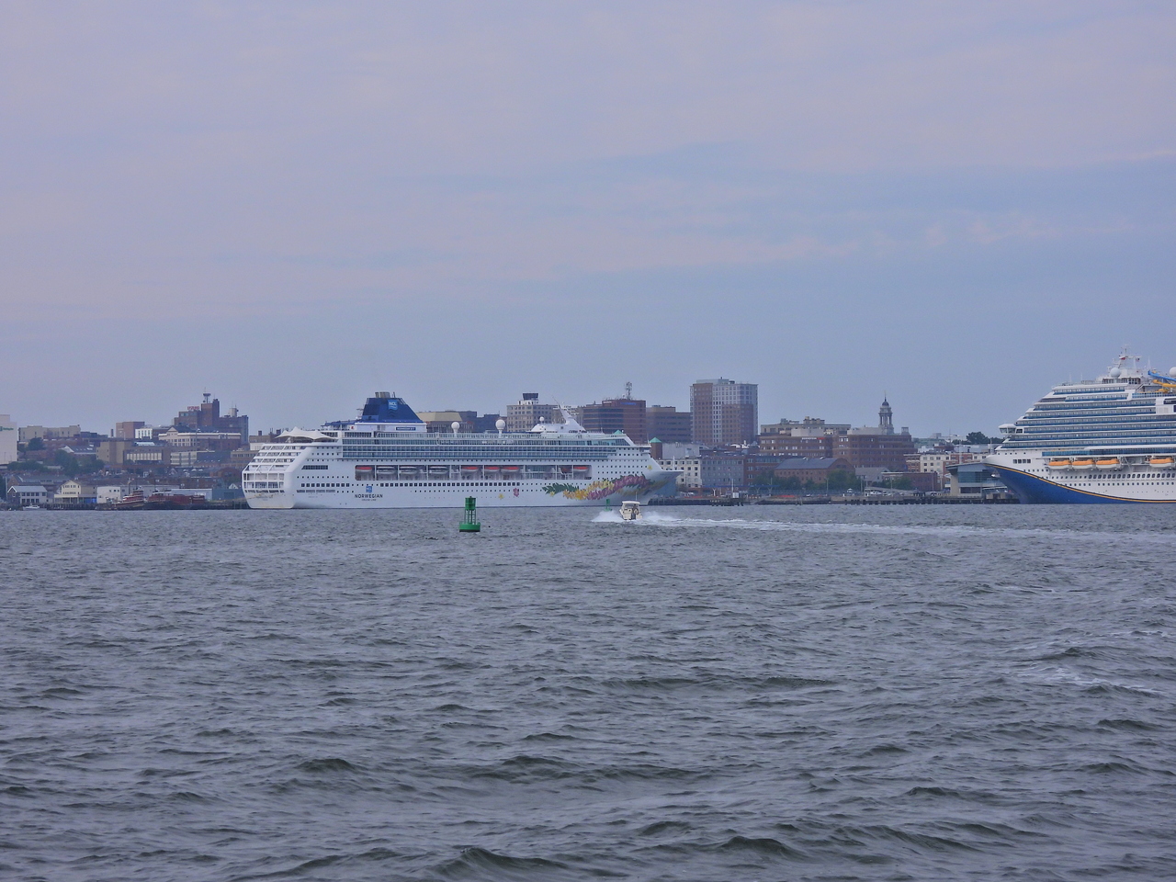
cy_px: 441
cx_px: 588
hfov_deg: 17.1
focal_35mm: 115
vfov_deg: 12.9
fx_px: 3907
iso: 100
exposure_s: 1/2000
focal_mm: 20.5
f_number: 4
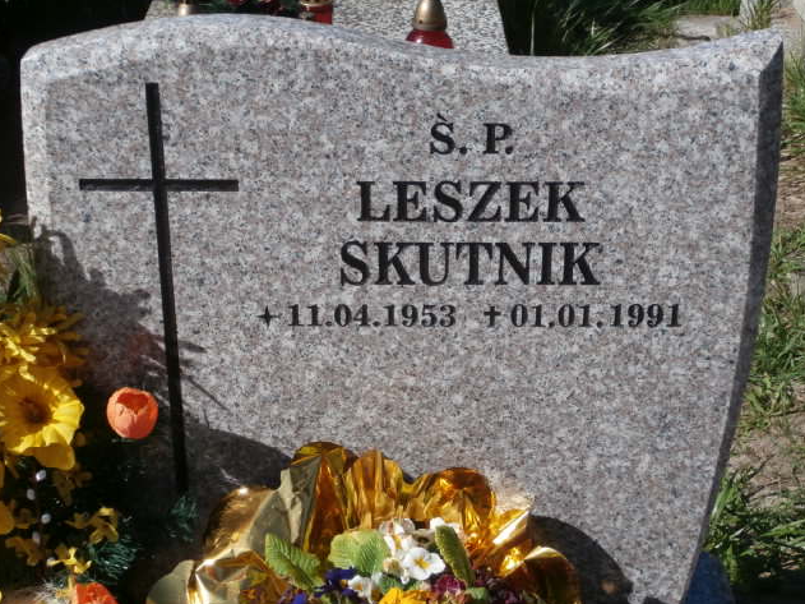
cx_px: 403
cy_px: 304
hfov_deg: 28.2
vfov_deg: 21.3
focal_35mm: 69
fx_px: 1604
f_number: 4.7
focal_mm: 12.1
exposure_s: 1/640
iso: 100
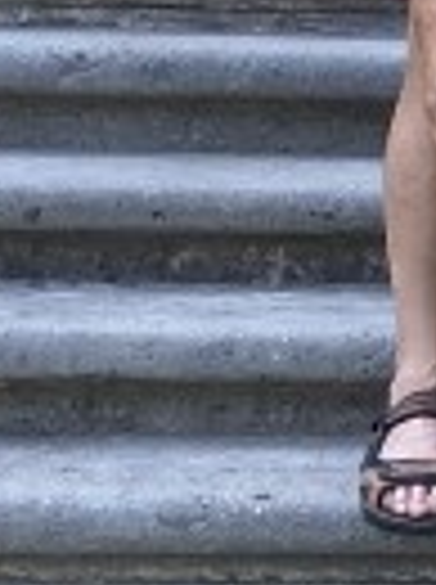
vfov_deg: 9.5
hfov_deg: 6.2
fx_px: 3454
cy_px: -144
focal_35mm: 205
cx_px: 1663
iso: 32
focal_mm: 4.25
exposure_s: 1/197
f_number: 1.8
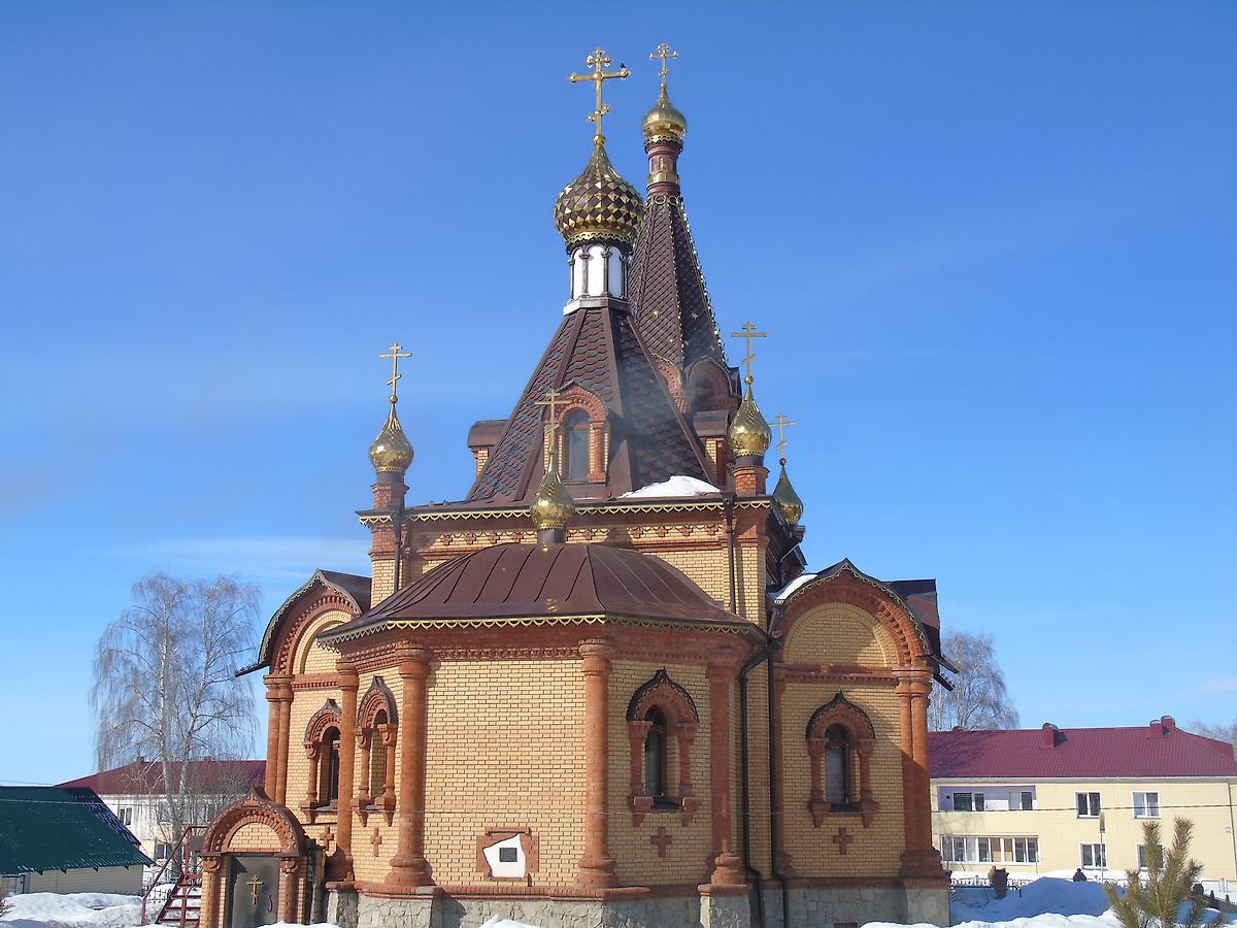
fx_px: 1429
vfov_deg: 36.0
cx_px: 618
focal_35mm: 40
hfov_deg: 46.8
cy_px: 464
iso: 80
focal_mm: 7.1
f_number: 3.9
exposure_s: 1/1000
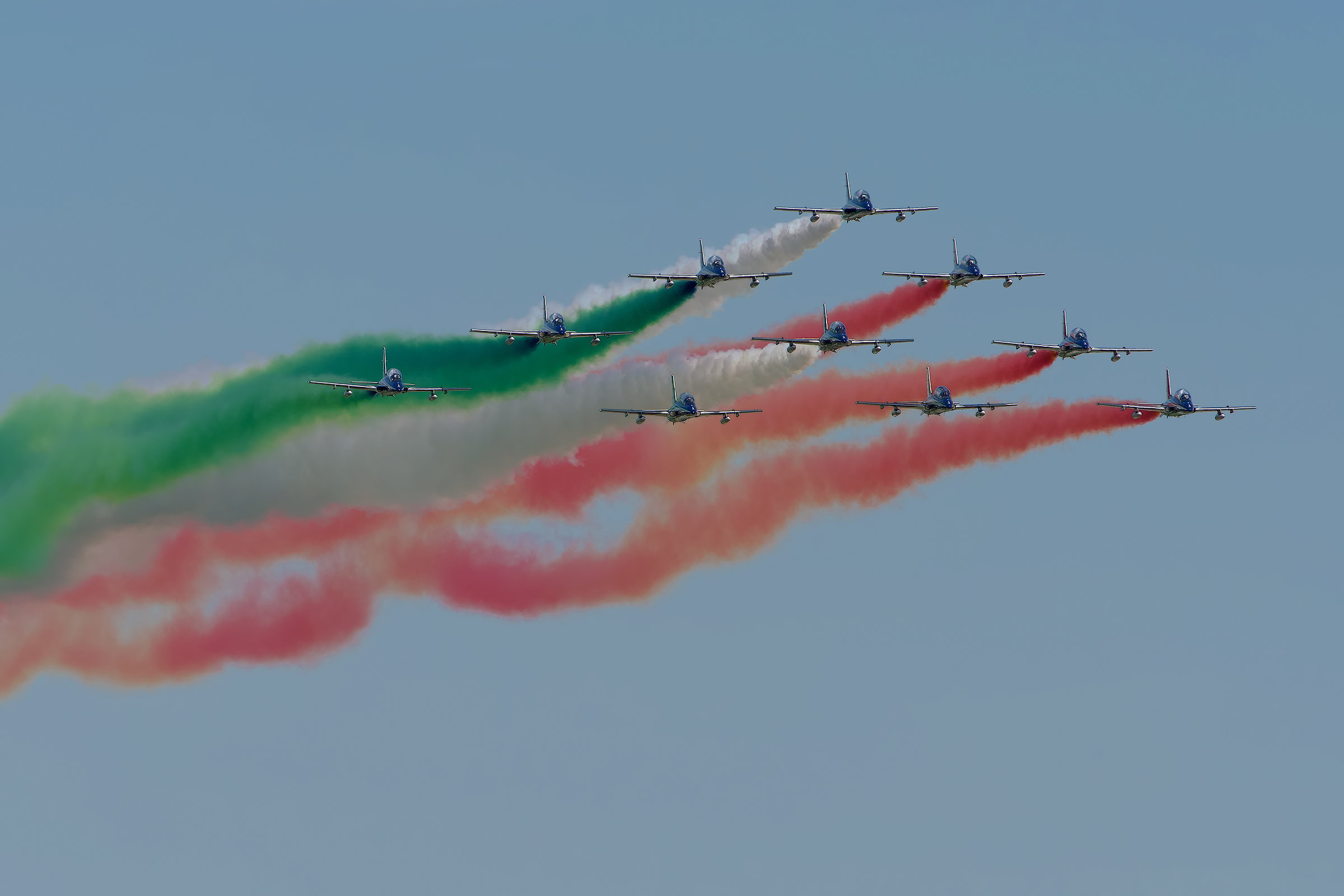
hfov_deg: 7.4
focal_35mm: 280
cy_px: 448
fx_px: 10453
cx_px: 672
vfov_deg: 4.9
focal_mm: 280
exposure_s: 1/1600
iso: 320
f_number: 8
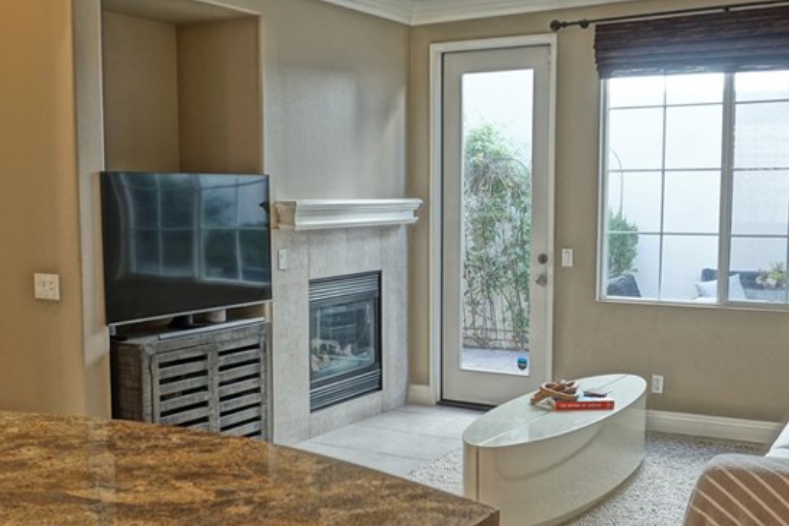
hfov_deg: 43.6
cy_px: 311
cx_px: 371
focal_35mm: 45
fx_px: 986
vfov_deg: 29.8
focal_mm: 16
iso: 250
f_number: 4
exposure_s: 1/50
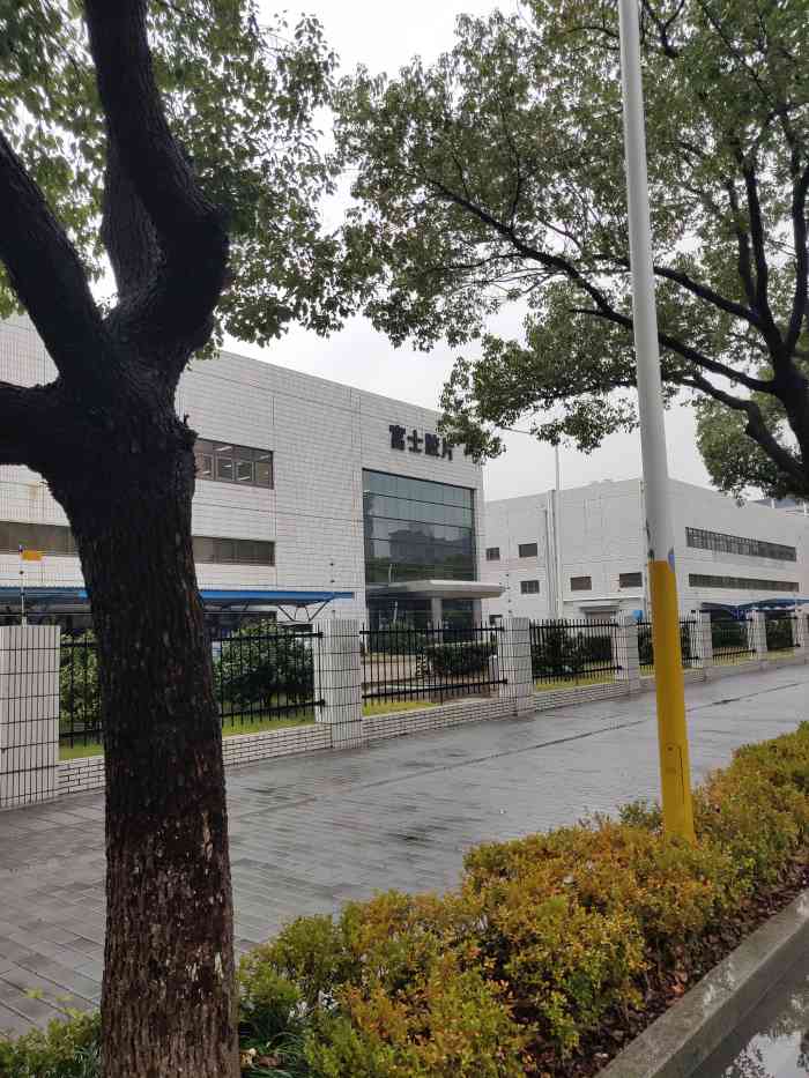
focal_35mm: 30
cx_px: 404
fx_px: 935
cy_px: 539
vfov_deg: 60.0
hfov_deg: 46.8
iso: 50
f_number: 1.8
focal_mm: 4.35
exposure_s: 1/714
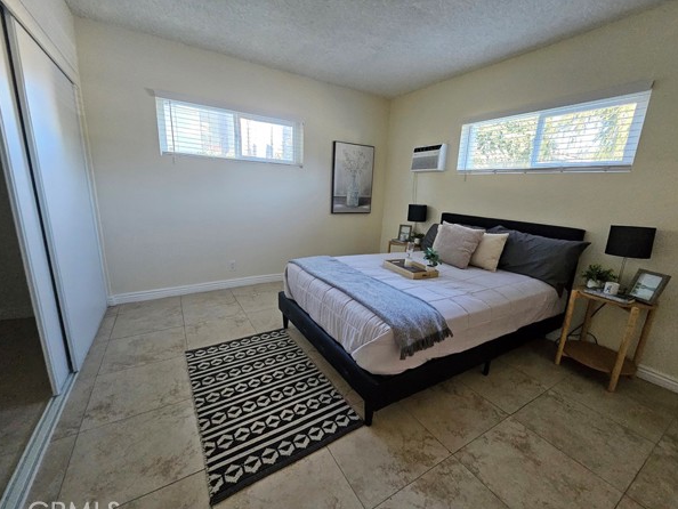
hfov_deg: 102.0
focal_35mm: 14
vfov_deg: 85.7
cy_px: 254
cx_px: 354
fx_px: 274
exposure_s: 1/100
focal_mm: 1.74
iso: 640
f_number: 2.2
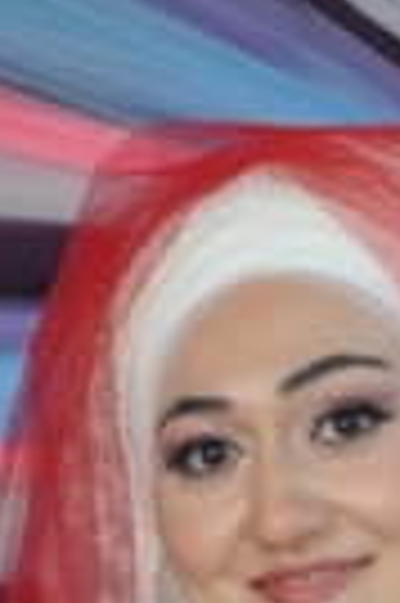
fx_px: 4200
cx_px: -65
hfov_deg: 5.4
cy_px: 1076
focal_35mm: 251
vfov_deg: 7.9
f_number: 4.2
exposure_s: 1/60
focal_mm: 35
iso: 800
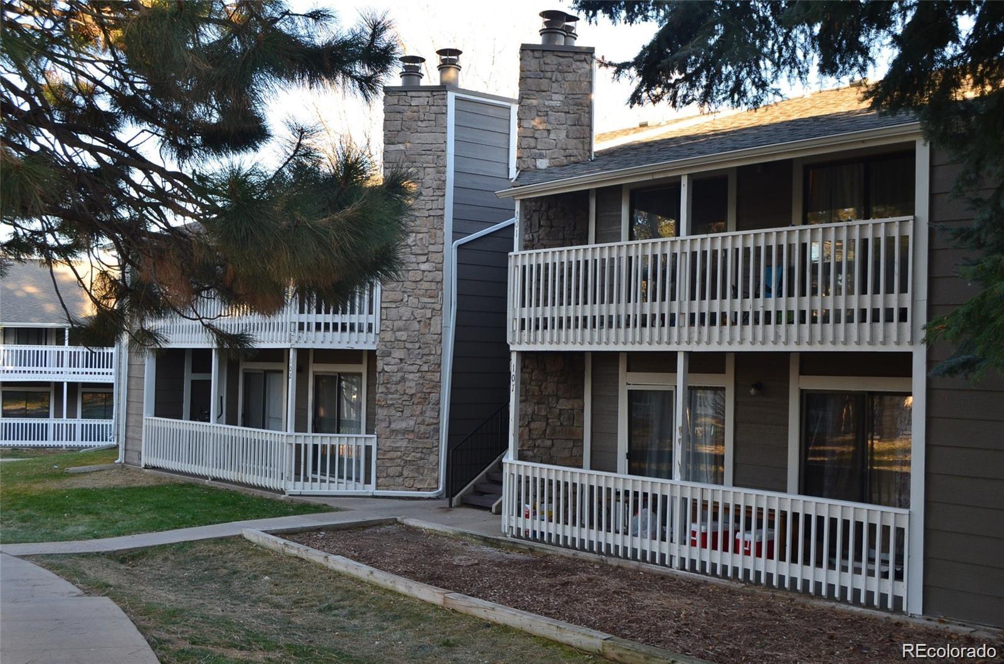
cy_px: 332
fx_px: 1169
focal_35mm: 42
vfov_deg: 31.7
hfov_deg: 46.5
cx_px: 502
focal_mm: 28
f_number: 8
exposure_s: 1/100
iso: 400
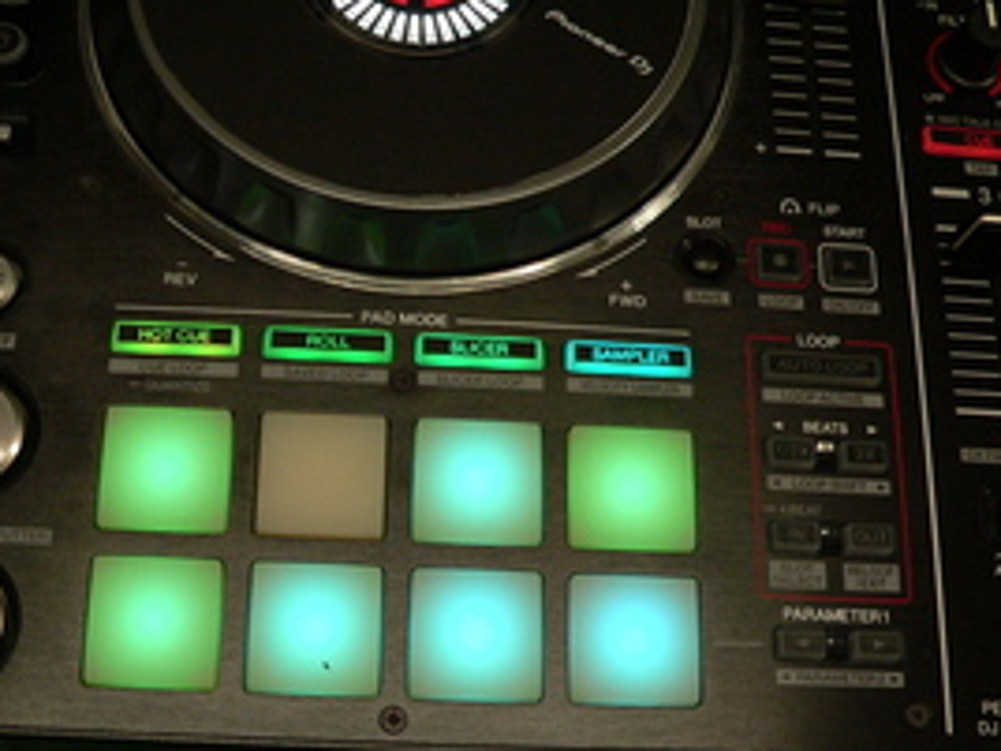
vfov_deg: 28.3
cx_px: 407
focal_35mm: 51
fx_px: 1475
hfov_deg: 37.4
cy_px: 529
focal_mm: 6
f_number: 2.8
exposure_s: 1/80
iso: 200
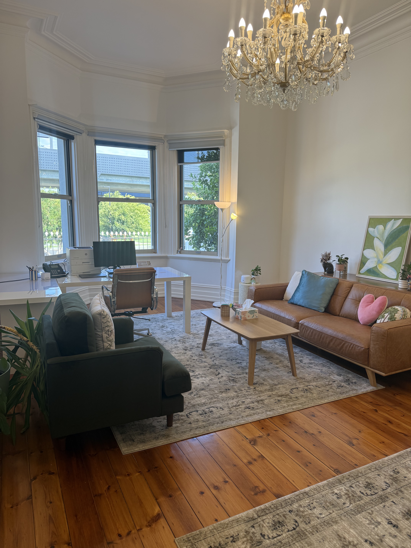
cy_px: 274
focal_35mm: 24
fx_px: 380
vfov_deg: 71.6
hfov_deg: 56.8
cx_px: 206
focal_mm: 6.76
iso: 64
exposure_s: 1/100
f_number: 1.78
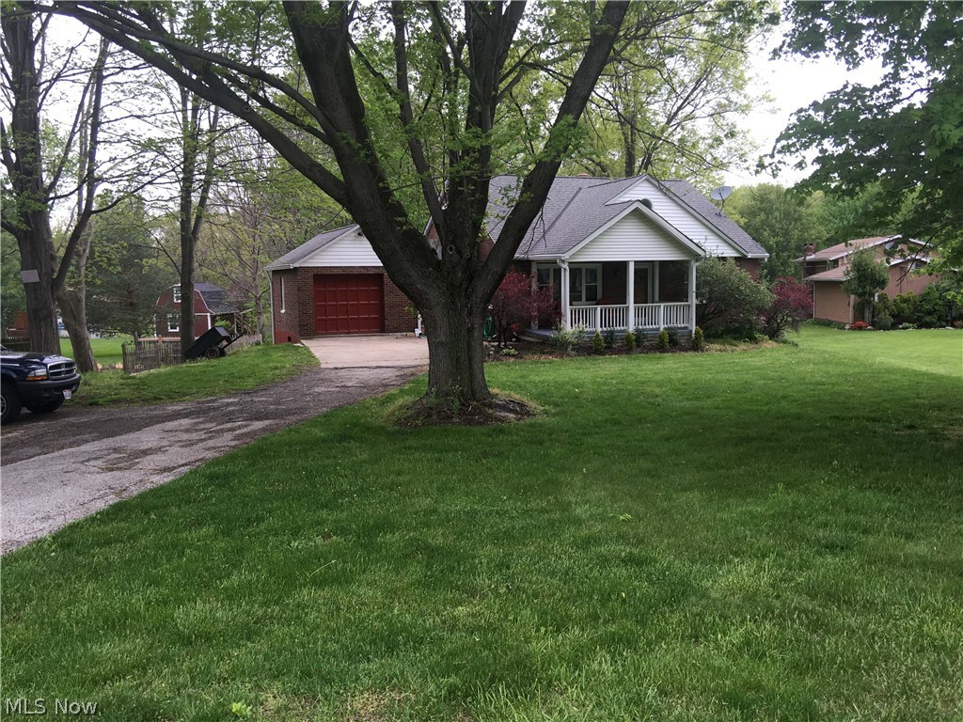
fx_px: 807
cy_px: 361
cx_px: 482
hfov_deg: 61.7
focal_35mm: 29
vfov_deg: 48.2
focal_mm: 4.15
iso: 25
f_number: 2.2
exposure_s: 1/120
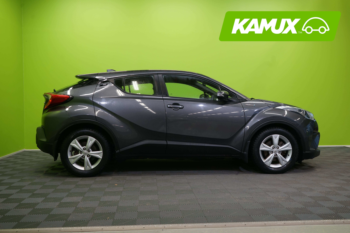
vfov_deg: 36.9
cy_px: 116
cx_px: 175
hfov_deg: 53.1
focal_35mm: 36
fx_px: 350
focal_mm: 36
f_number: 6.3
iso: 500
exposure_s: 1/30
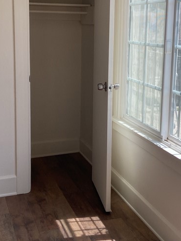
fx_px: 376
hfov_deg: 27.0
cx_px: 90
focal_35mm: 54
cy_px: 90
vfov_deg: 35.3
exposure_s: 1/345
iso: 32
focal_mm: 4.25
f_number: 1.8
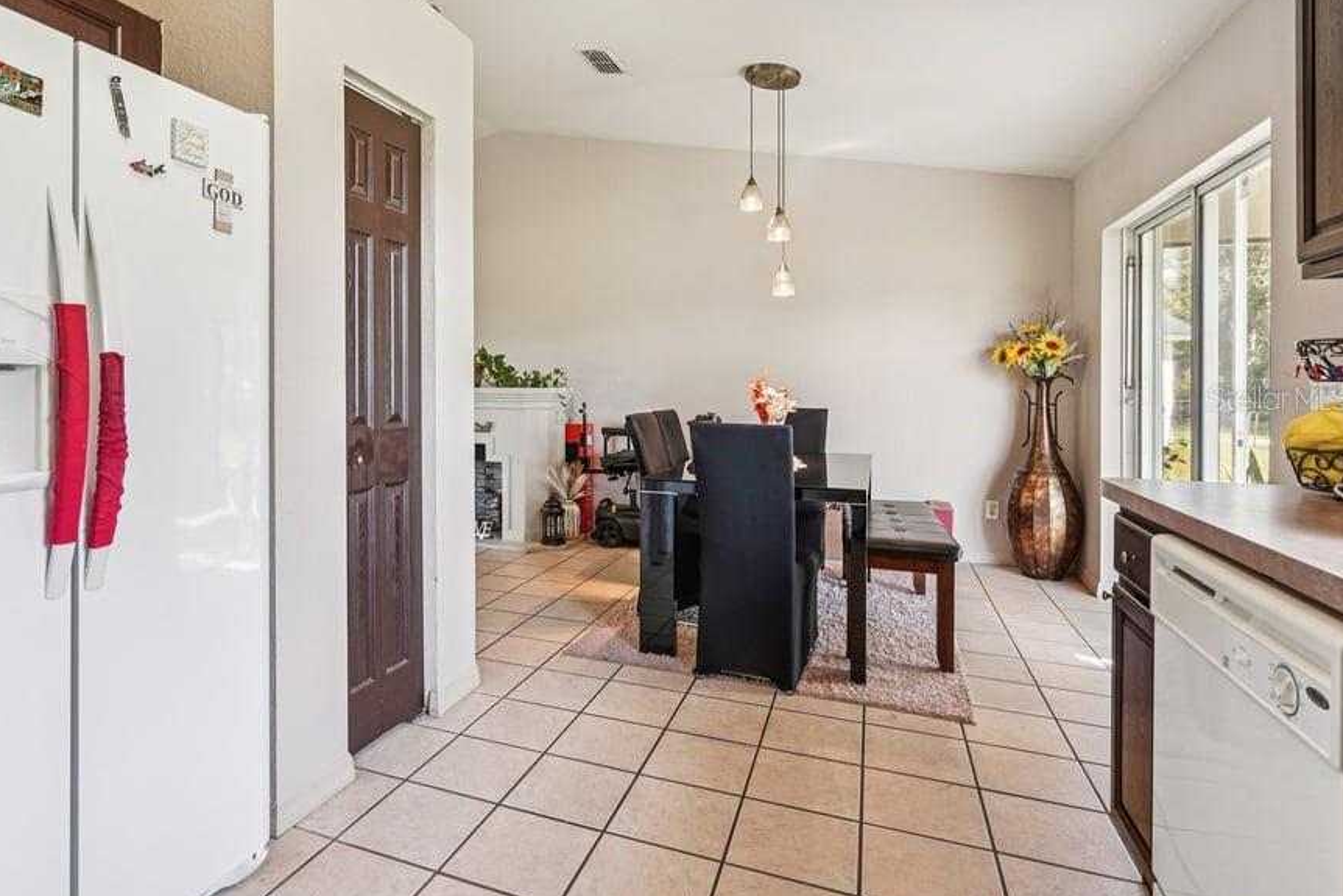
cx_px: 558
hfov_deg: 86.1
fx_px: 709
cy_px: 398
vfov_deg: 64.4
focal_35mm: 19
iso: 400
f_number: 8
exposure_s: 1/10
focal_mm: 16
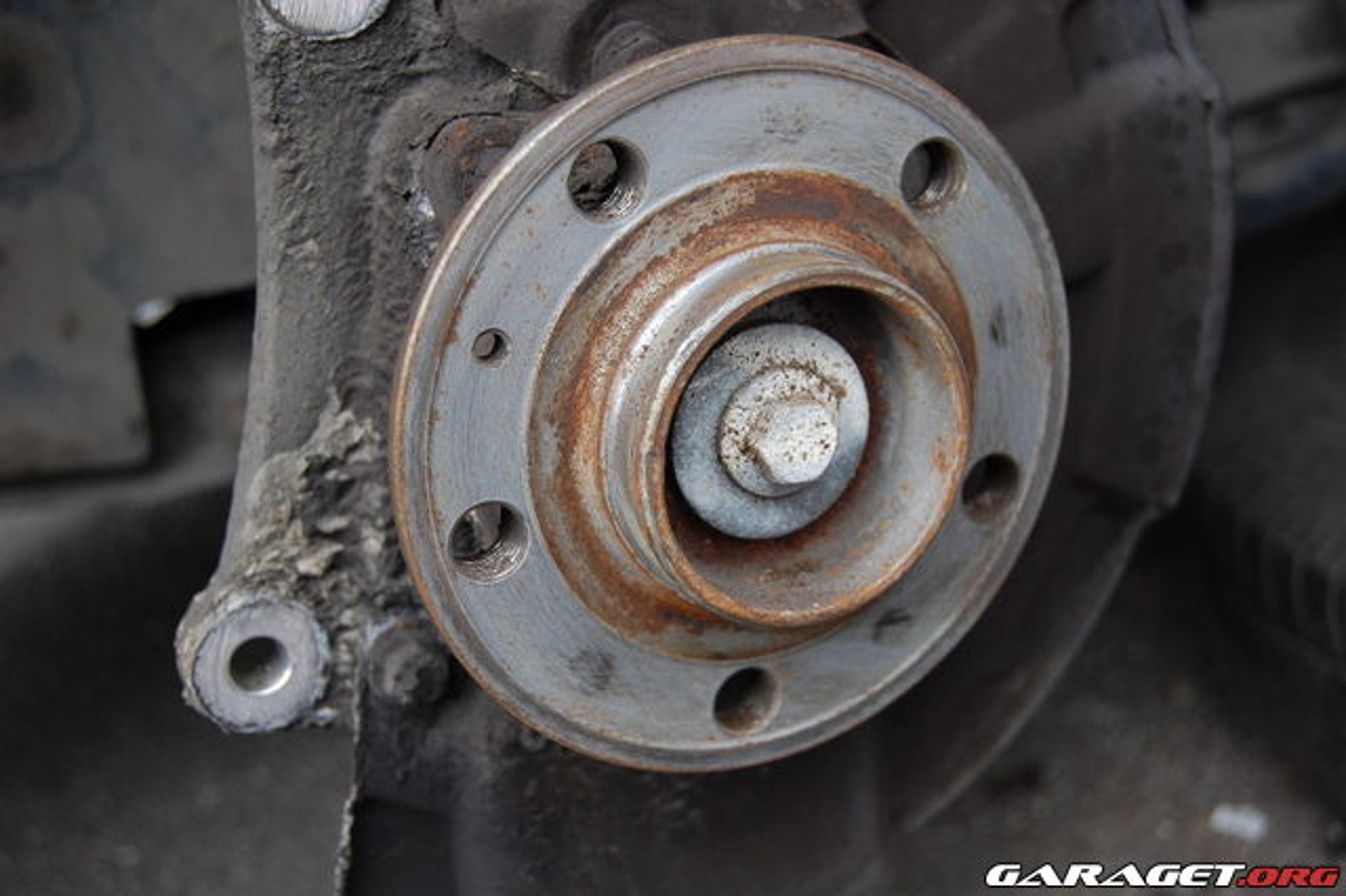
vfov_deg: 28.0
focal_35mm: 48
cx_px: 673
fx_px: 1794
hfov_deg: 41.1
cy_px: 448
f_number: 5
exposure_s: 1/100
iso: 400
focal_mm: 32
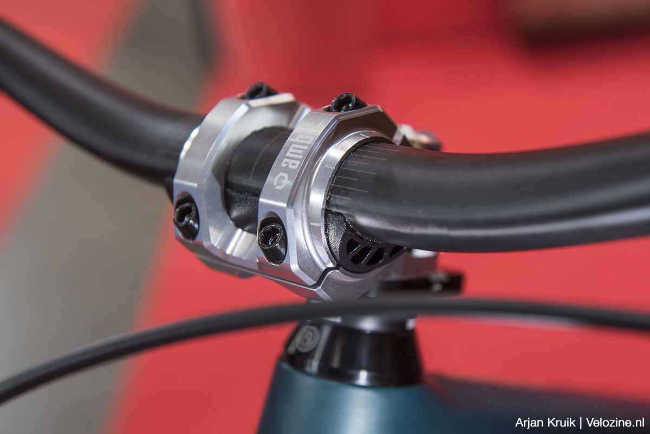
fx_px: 867
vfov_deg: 28.1
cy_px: 217
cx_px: 325
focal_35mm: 48
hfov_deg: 41.1
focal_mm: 48
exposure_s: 1/125
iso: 1000
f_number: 4.5
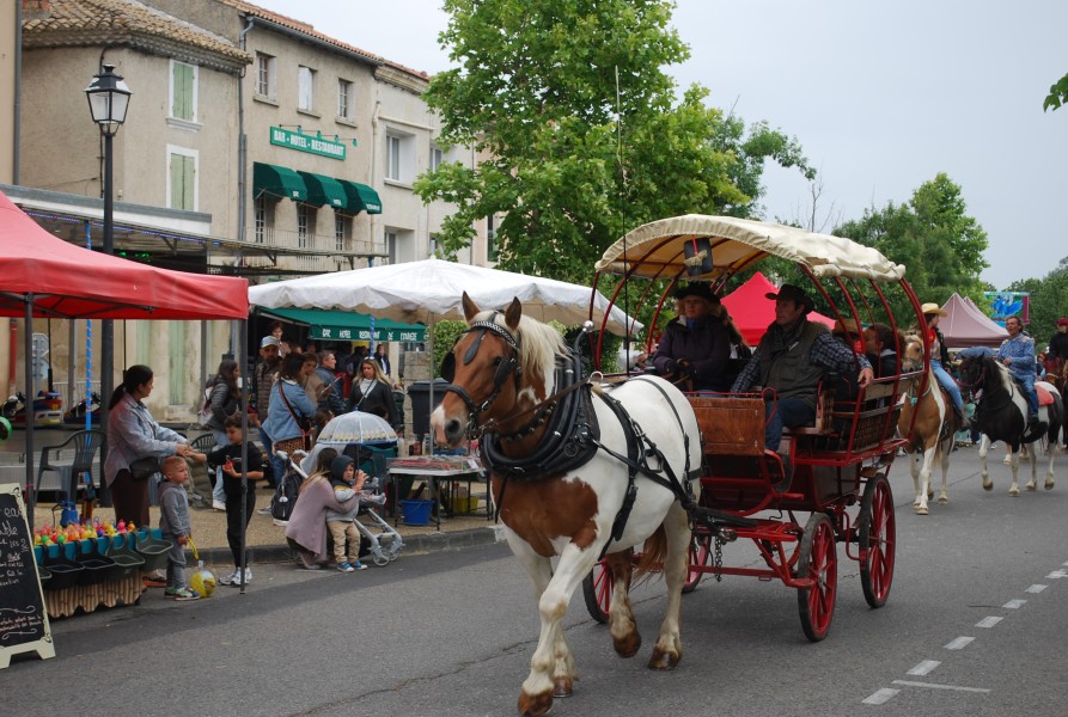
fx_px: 1784
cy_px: 358
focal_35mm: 60
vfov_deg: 22.7
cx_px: 534
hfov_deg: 33.3
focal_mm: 40
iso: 100
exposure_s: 1/125
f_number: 5.6
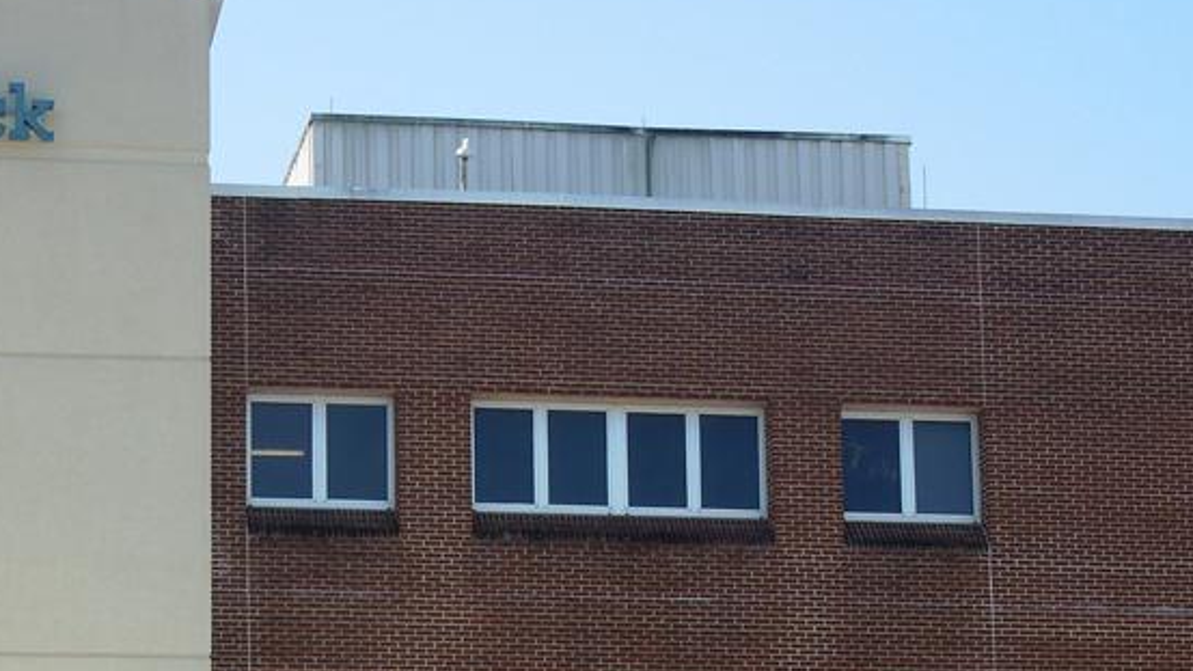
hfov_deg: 17.4
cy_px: 727
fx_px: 3891
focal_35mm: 123
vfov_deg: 9.8
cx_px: 365
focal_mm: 11
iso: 100
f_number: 4.3
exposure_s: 1/400
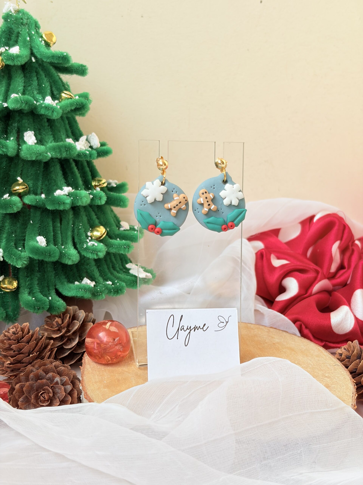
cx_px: 182
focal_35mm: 52
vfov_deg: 36.8
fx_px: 727
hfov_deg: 28.0
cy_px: 242
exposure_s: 1/122
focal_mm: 5.96
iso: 25
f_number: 1.6
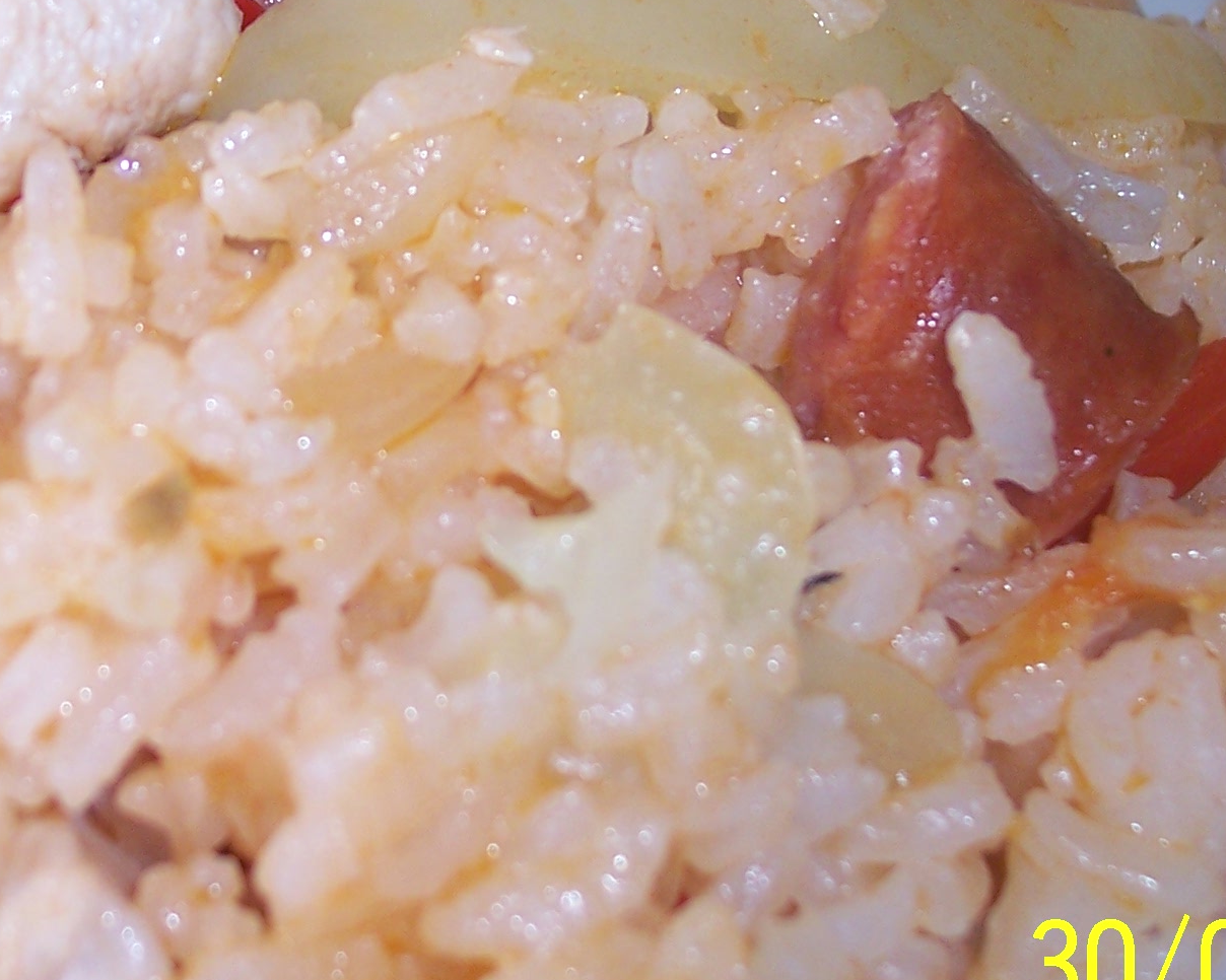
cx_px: 299
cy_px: 150
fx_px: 3265
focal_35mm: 90
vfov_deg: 16.9
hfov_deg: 21.1
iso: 100
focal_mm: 8
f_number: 2.8
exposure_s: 1/60
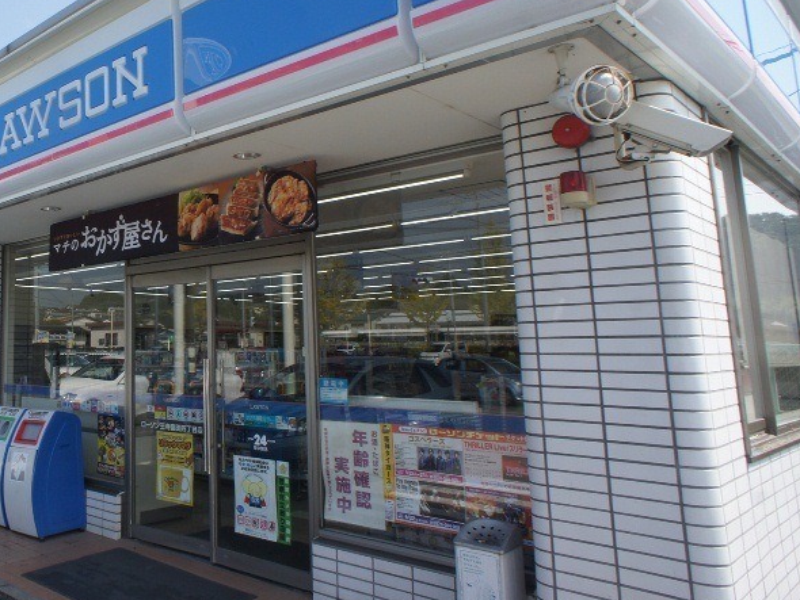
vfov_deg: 35.9
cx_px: 144
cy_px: 245
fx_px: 925
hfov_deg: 44.2
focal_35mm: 40
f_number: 11
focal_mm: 16
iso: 200
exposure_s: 1/160
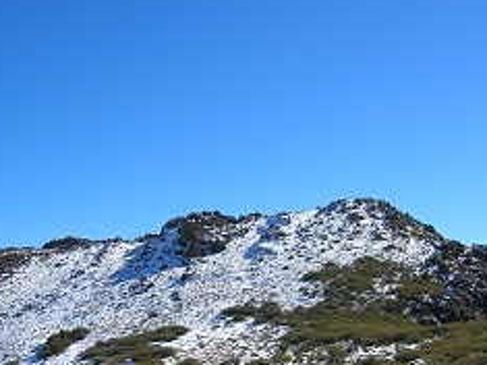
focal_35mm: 52
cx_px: 208
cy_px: 269
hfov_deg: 36.8
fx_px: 731
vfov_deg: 27.7
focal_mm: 5.7
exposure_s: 1/515
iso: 50
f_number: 4.9
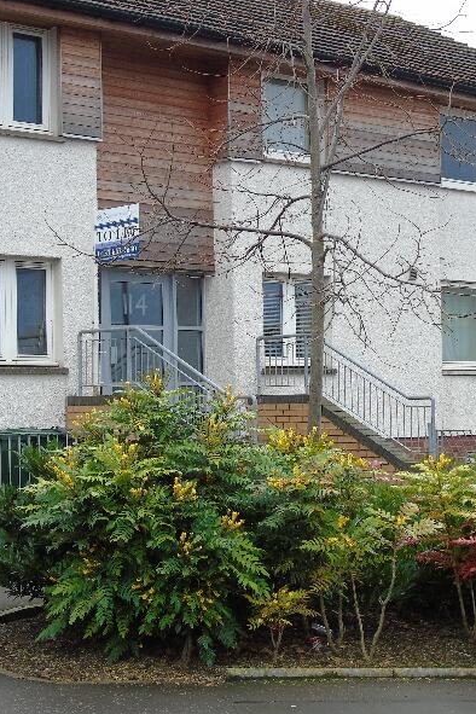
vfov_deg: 26.7
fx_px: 1507
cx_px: 246
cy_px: 353
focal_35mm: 76
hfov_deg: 17.9
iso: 80
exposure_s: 1/50
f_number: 4.3
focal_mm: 9.6
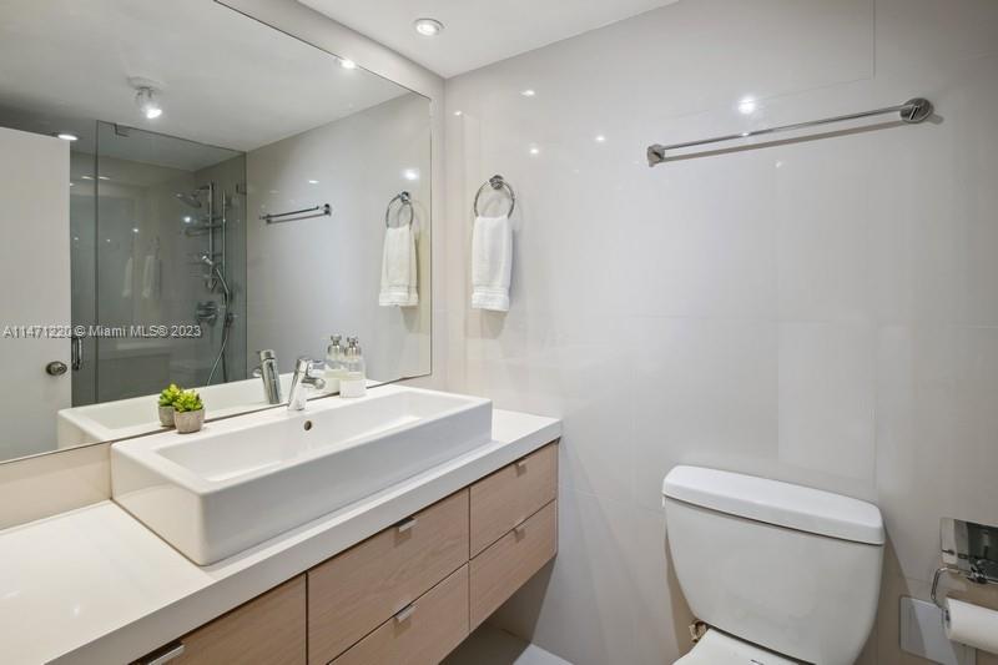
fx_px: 443
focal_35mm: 16
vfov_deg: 73.7
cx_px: 499
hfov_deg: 96.7
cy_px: 332
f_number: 9
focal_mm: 16
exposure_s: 1/8
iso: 200
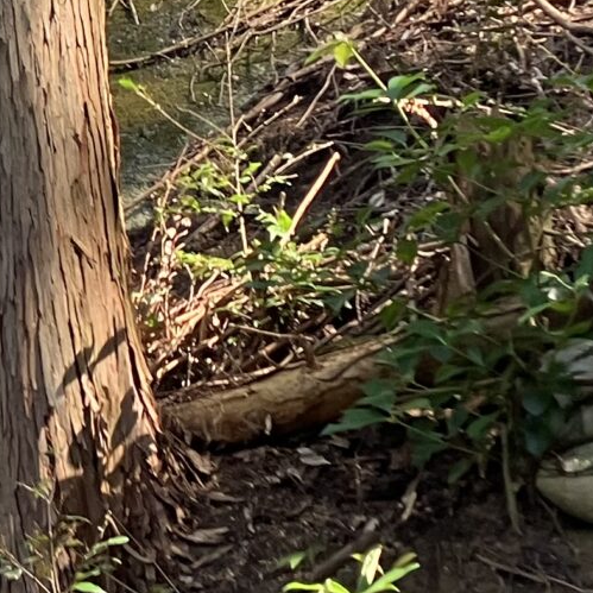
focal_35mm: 127
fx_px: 2461
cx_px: -351
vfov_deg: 13.7
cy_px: 251
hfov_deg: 12.9
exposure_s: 1/81
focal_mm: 3.99
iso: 80
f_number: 1.8
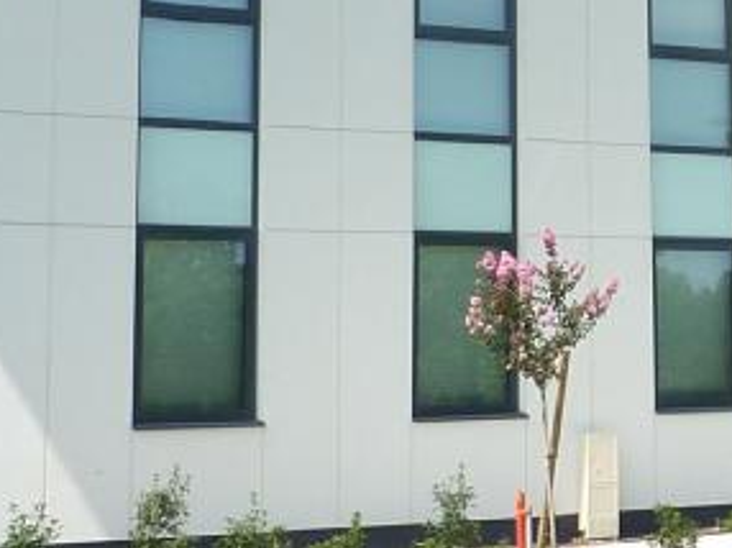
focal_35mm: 112
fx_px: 2366
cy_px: -23
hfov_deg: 16.7
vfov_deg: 13.0
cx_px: 924
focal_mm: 4.1
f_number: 4.5
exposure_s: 1/400
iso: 80
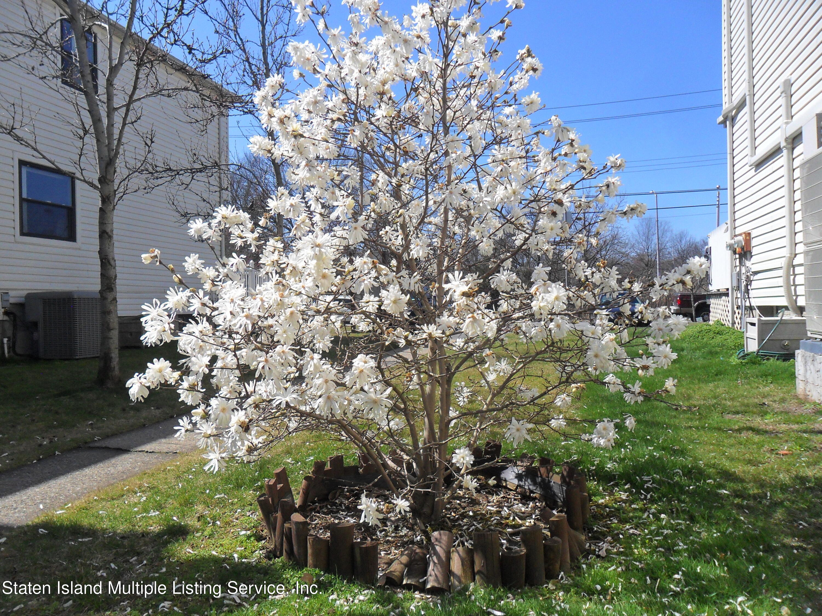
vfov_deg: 51.4
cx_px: 411
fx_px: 641
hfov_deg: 65.3
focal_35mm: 27
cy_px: 308
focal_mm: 4.9
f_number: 8.9
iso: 100
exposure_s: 1/180
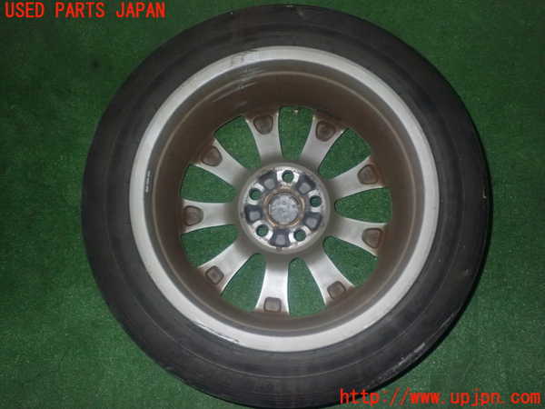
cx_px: 272
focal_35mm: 36
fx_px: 567
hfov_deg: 51.4
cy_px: 204
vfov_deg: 39.7
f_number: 7.1
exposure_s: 1/40
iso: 800
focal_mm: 6.37
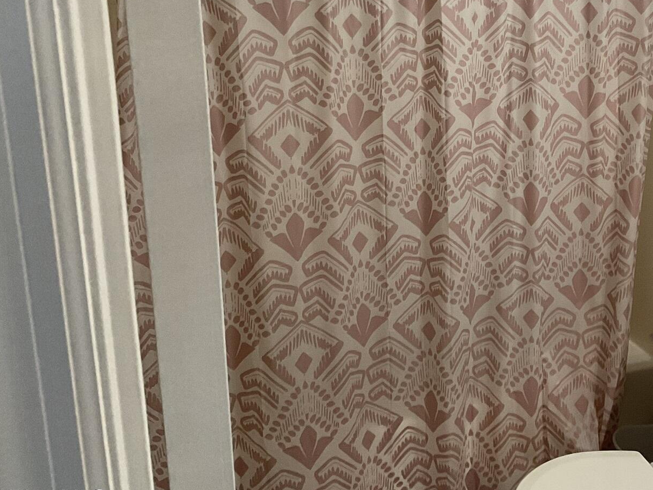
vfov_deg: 29.2
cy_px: 122
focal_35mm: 49
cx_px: 481
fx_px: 924
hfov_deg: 38.0
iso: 125
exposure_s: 1/60
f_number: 1.8
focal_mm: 3
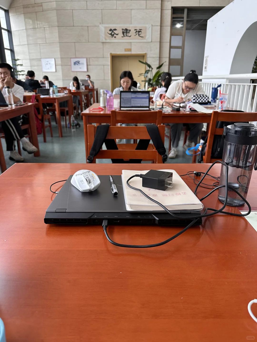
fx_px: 238
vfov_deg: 71.6
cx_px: 128
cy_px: 171
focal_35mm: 24
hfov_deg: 56.8
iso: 200
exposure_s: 1/121
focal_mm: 6.86
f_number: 1.78
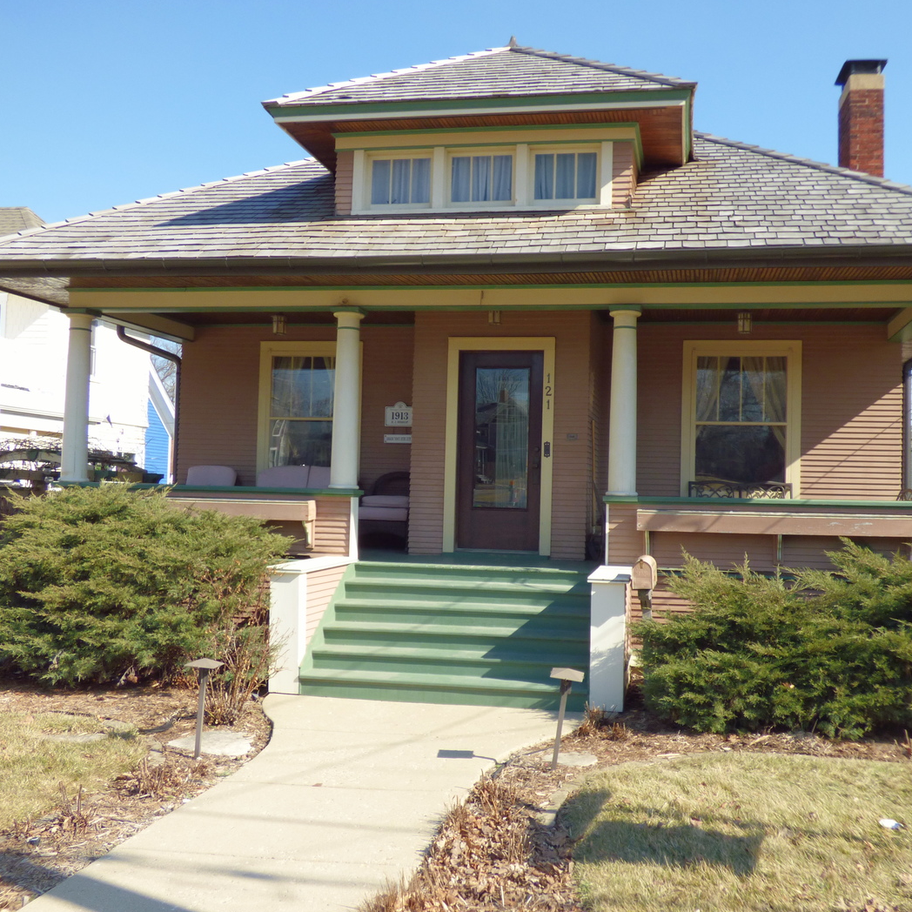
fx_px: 1013
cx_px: 509
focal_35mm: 34
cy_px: 467
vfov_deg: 48.4
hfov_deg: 48.4
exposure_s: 1/800
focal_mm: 5.04
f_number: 3.2
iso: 100
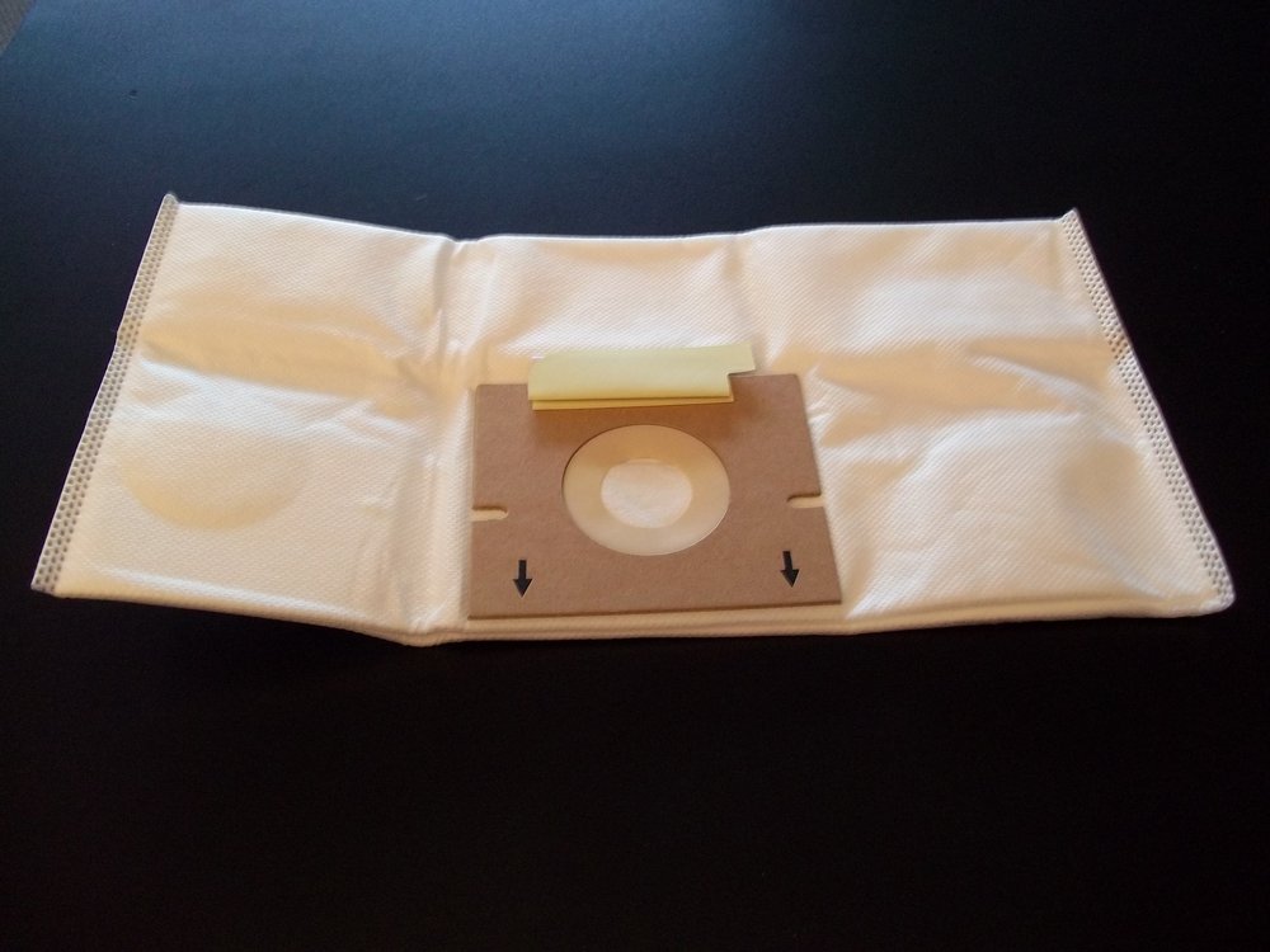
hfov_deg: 56.8
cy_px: 476
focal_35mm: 32
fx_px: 1174
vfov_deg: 44.2
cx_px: 635
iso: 160
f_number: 2.9
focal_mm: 5.7
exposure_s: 1/20
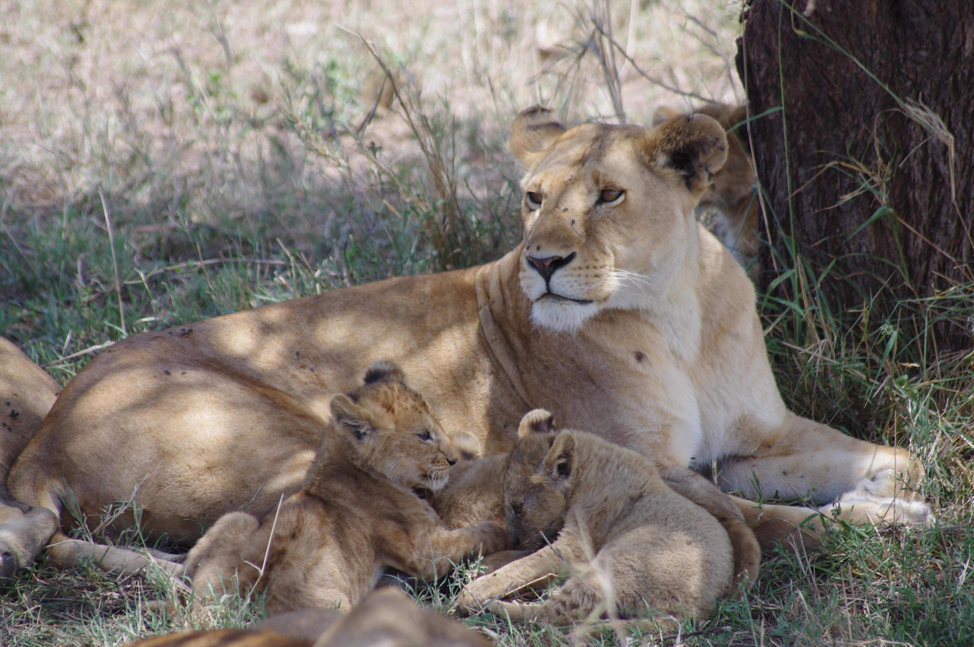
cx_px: 487
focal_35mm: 315
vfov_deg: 4.4
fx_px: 8512
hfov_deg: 6.5
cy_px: 324
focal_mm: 210
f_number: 5
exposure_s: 1/640
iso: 400
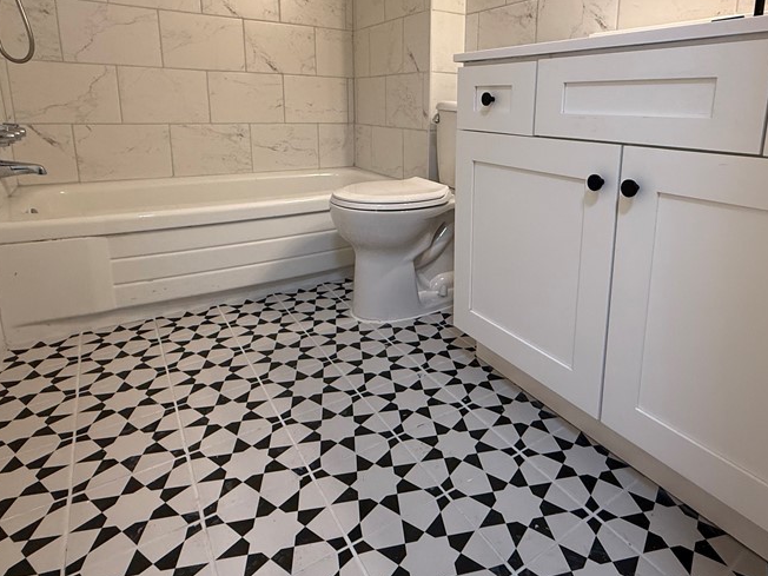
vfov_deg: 60.0
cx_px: 455
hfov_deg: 75.7
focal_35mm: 22
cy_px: 204
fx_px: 488
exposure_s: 1/120
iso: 250
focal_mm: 2.22
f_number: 2.2
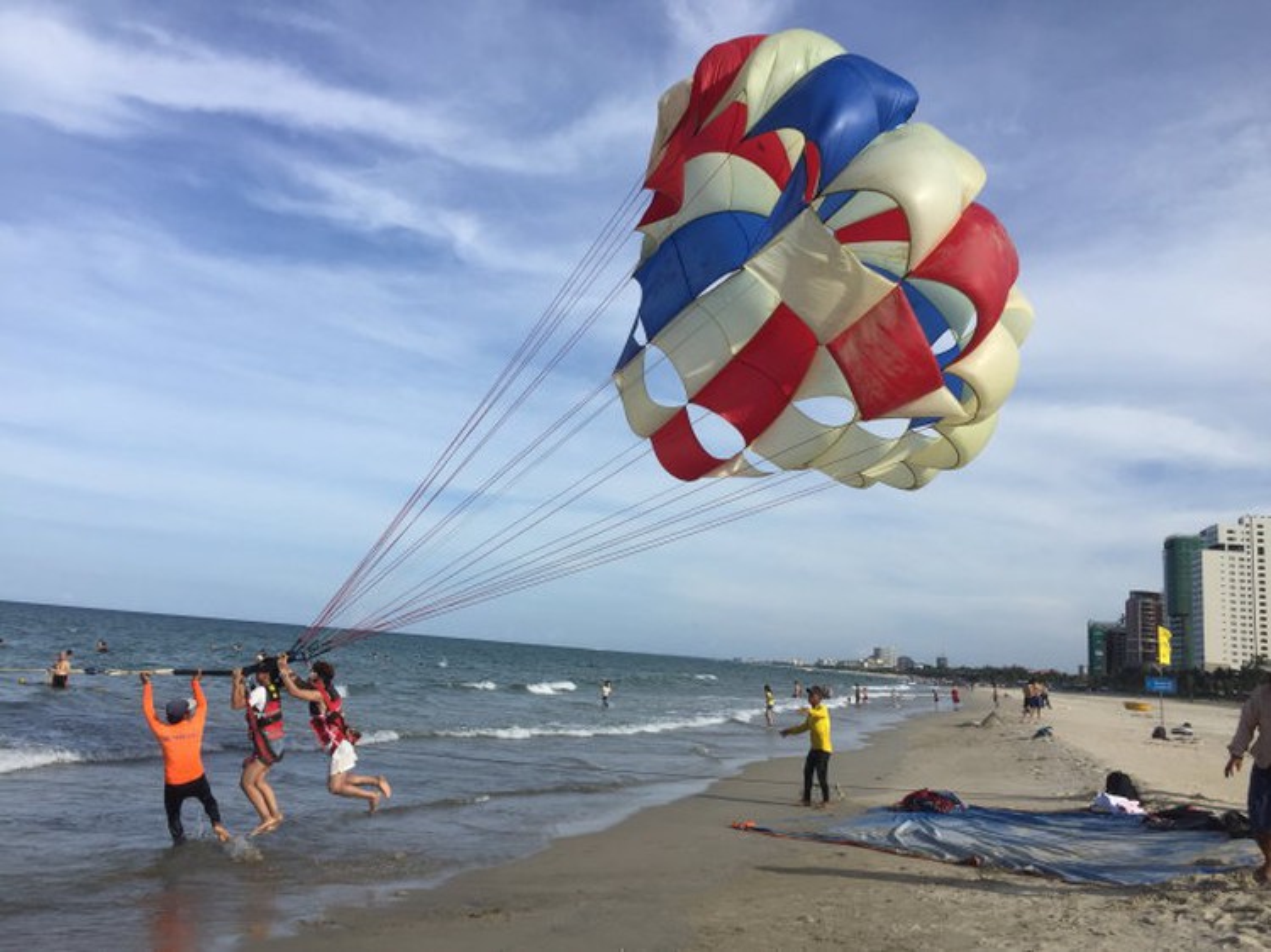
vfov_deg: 48.2
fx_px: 1064
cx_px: 636
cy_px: 476
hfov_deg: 61.7
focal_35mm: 29
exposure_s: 1/2475
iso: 32
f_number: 2.2
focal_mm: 4.15
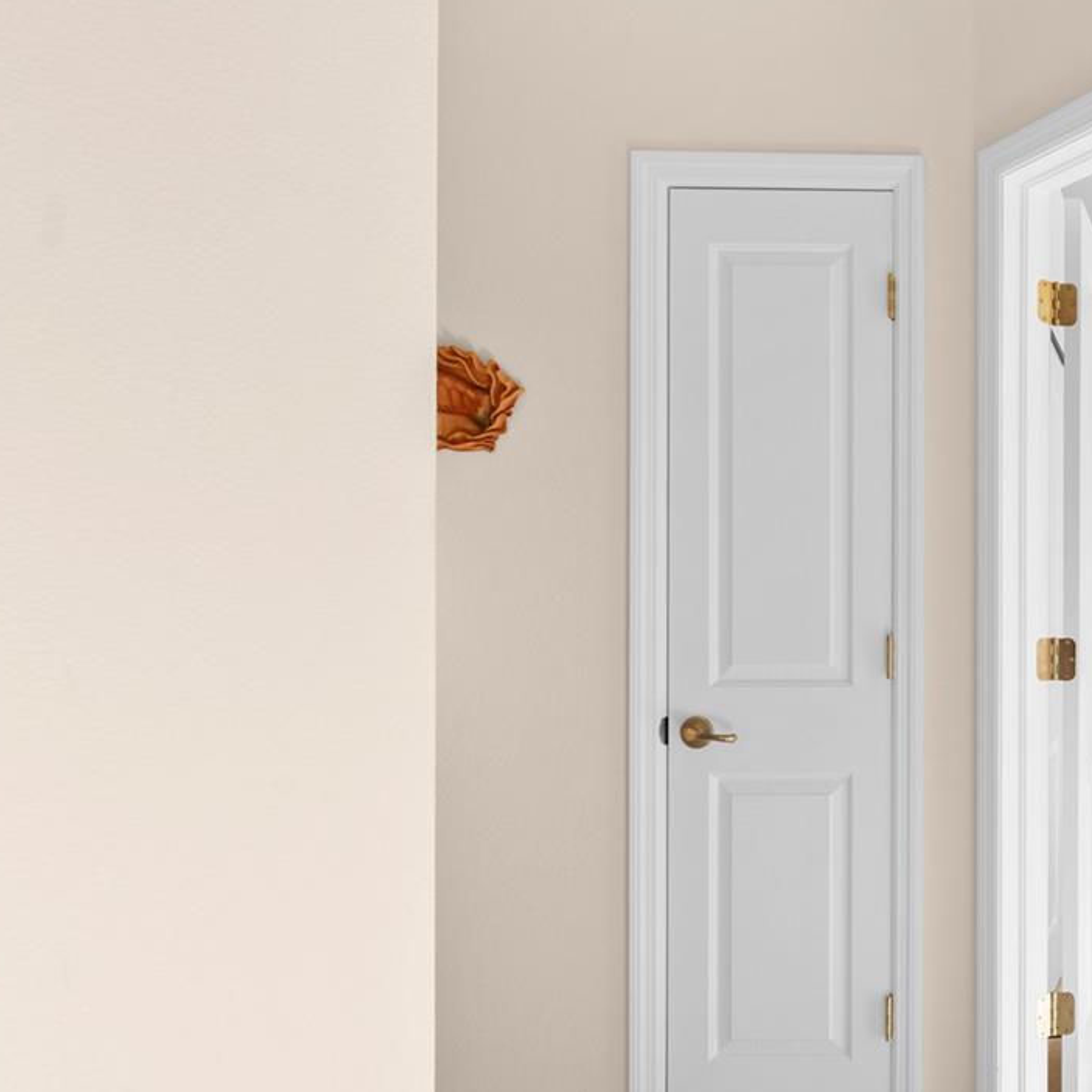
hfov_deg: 42.6
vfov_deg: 55.3
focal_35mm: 29
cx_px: 1222
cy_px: 637
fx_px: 1035
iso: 320
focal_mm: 15
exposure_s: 1/80
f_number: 7.1
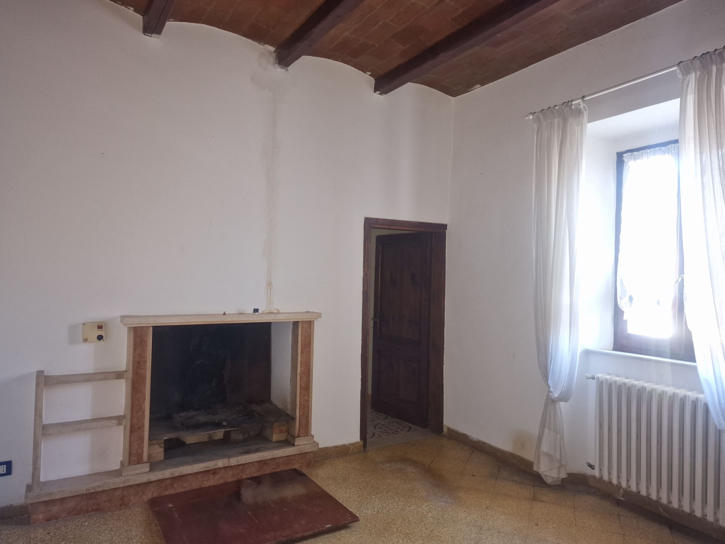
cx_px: 355
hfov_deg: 71.6
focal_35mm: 24
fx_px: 503
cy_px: 275
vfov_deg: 56.8
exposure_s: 1/50
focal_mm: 6.4
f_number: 1.8
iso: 800
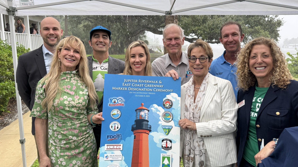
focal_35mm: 27
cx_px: 151
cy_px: 84
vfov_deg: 42.9
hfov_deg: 69.9
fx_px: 213
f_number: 1.78
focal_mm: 6.76
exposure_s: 1/121
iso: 200
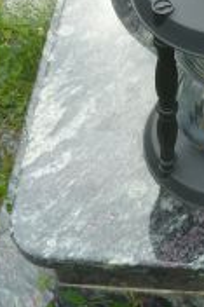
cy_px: 17
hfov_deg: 18.9
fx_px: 605
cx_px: 178
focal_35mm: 71
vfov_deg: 27.2
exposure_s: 1/100
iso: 160
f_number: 3.3
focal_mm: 4.1
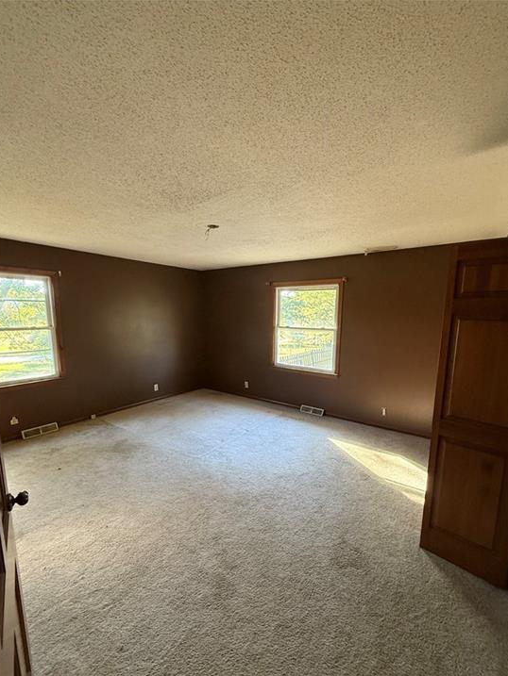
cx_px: 258
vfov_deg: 98.0
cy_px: 361
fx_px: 293
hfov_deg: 81.8
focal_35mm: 15
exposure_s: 1/71
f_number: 2.2
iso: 400
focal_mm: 2.22
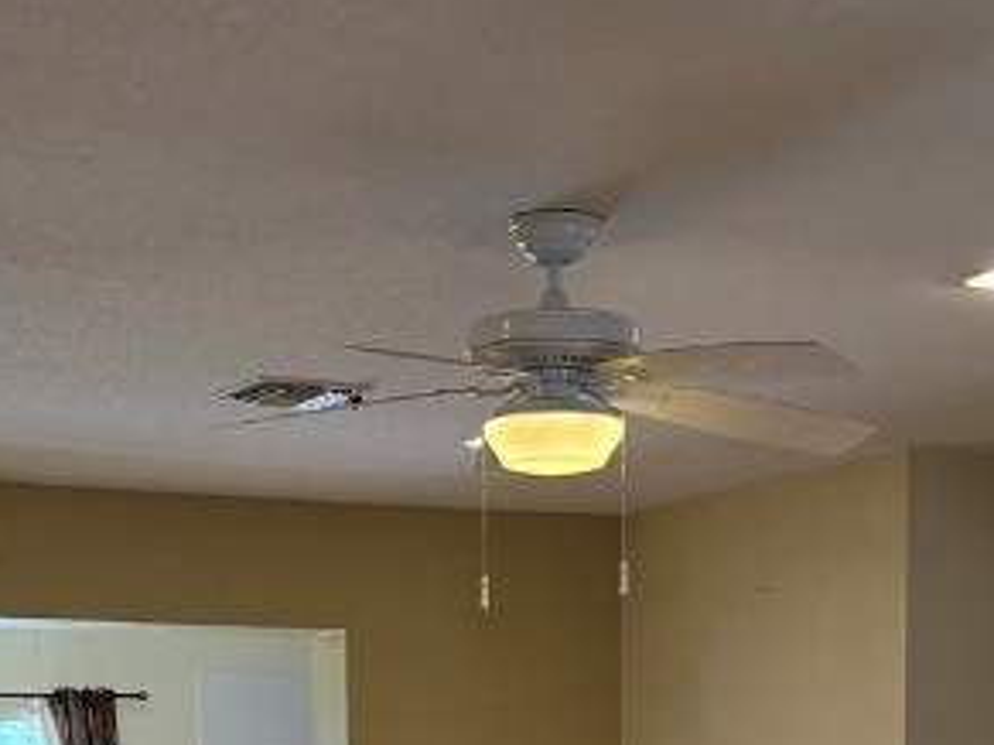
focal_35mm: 81
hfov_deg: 24.1
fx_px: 2325
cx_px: 400
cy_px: 1066
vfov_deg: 16.8
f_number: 1.7
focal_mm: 6.3
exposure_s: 1/120
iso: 50
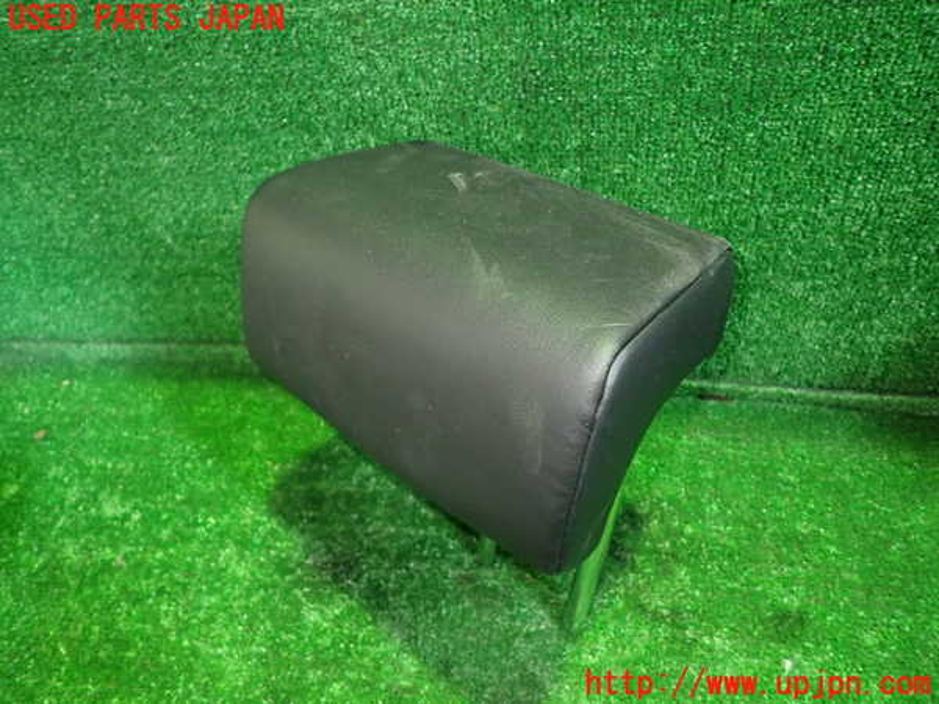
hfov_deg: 69.4
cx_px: 470
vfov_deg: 54.9
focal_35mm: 25
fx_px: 678
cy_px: 352
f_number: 2
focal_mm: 4.5
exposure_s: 1/30
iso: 800
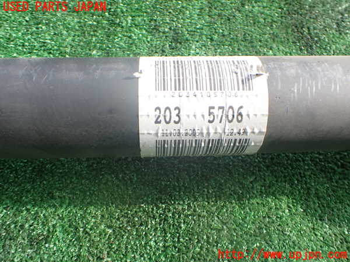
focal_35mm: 30
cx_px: 175
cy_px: 131
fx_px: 303
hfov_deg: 60.0
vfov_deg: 46.8
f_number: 3.2
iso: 100
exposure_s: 1/200
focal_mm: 5.4
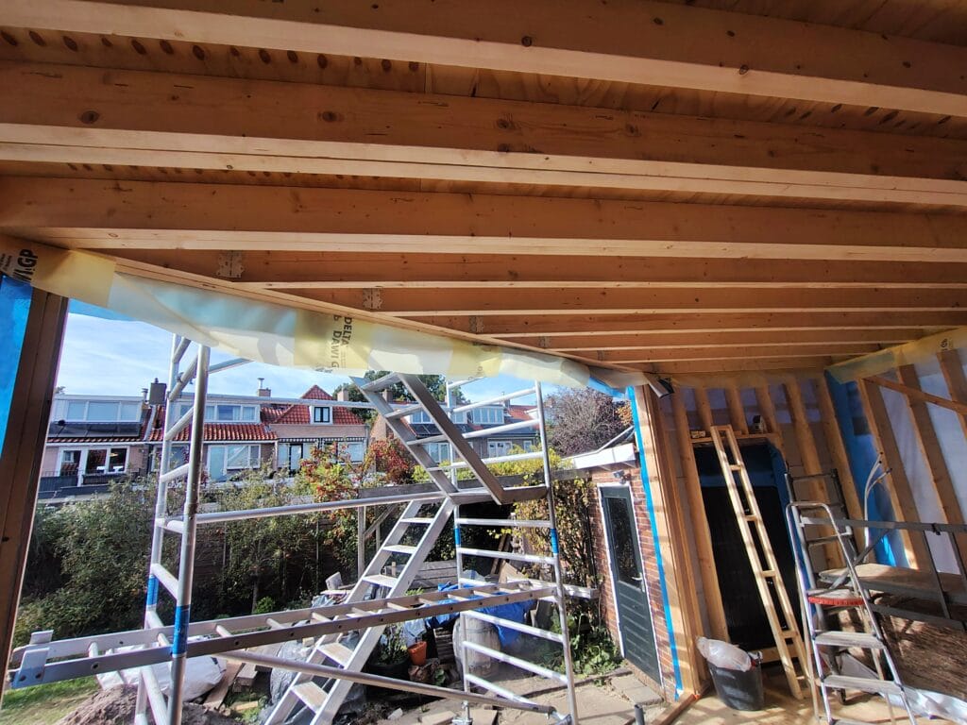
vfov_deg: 78.1
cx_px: 484
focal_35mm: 16
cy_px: 362
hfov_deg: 94.5
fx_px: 447
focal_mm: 1.66
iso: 100
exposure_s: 1/517
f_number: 2.2
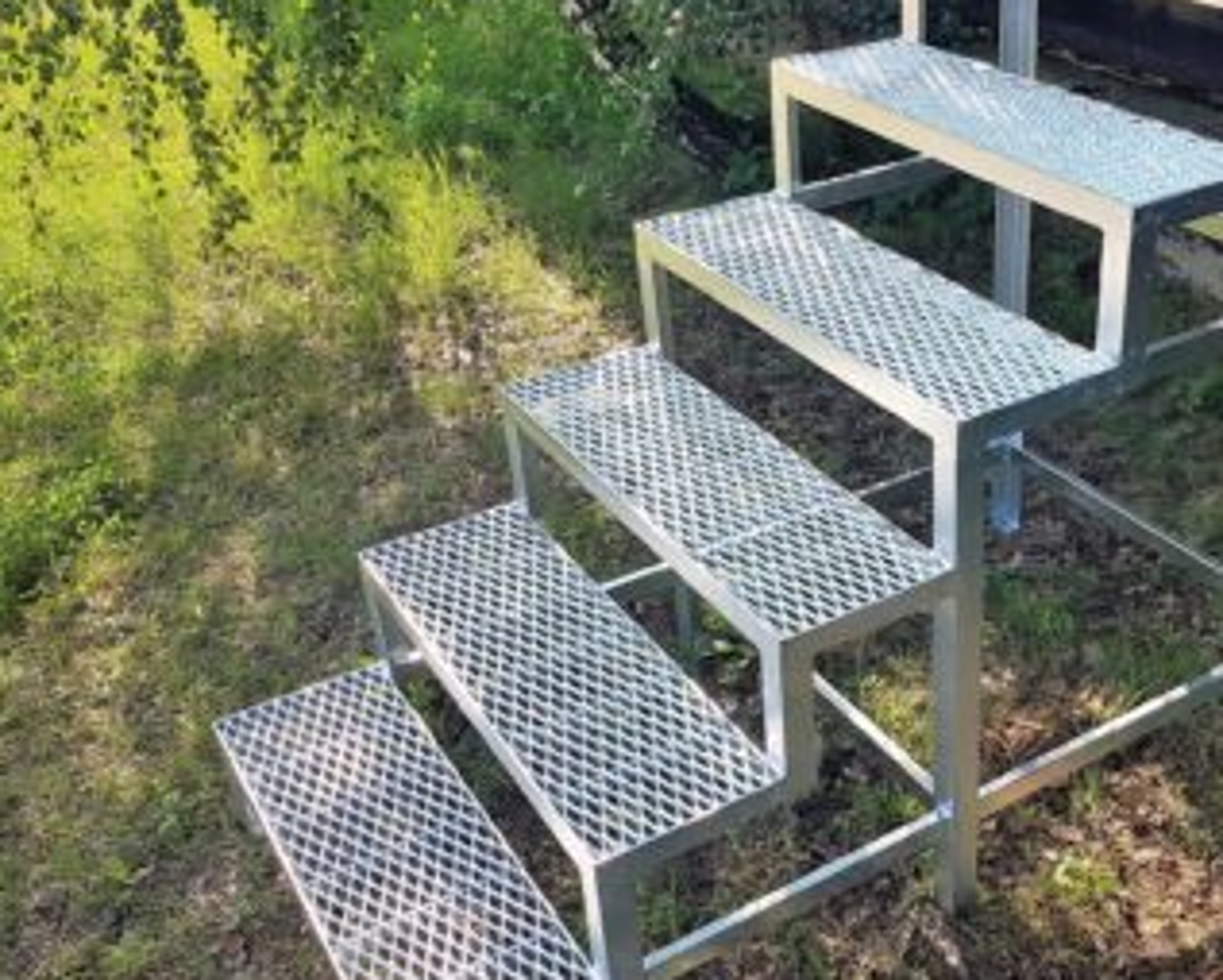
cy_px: 504
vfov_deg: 37.4
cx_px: 891
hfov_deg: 44.5
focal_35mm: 40
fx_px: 1449
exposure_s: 1/702
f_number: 1.7
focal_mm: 4.2
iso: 50
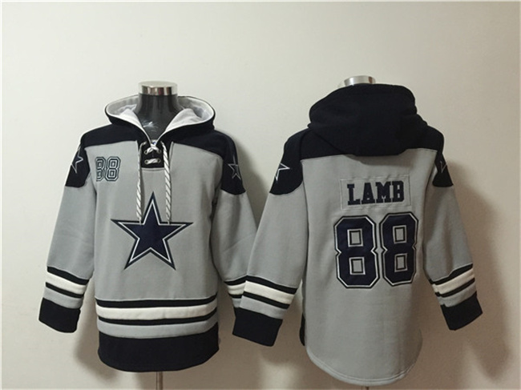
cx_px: 260
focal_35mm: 29
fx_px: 436
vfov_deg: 48.2
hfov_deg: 61.7
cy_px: 195
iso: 160
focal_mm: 4.15
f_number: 2.2
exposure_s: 1/8
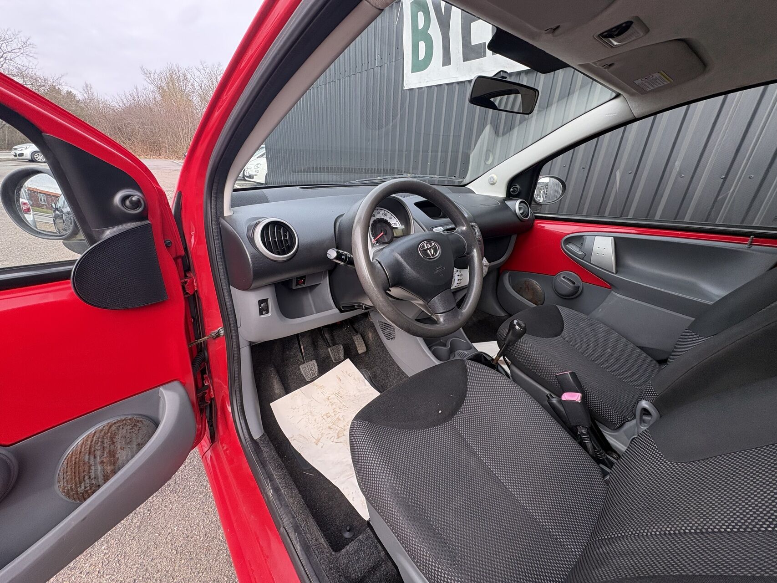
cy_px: 292
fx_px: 314
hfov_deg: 102.1
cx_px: 388
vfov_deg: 85.7
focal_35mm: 14
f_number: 2.2
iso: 50
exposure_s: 1/210
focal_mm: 2.22
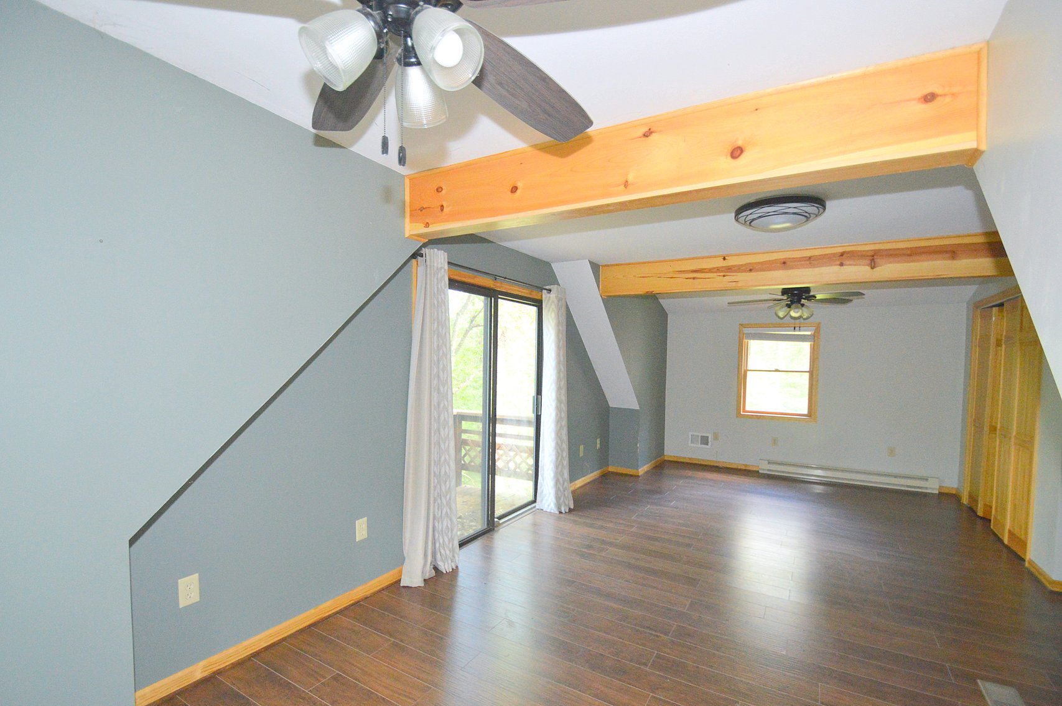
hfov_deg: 100.4
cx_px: 531
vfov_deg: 77.2
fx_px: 442
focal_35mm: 15
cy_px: 353
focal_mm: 10
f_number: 3.5
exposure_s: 1/60
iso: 2000
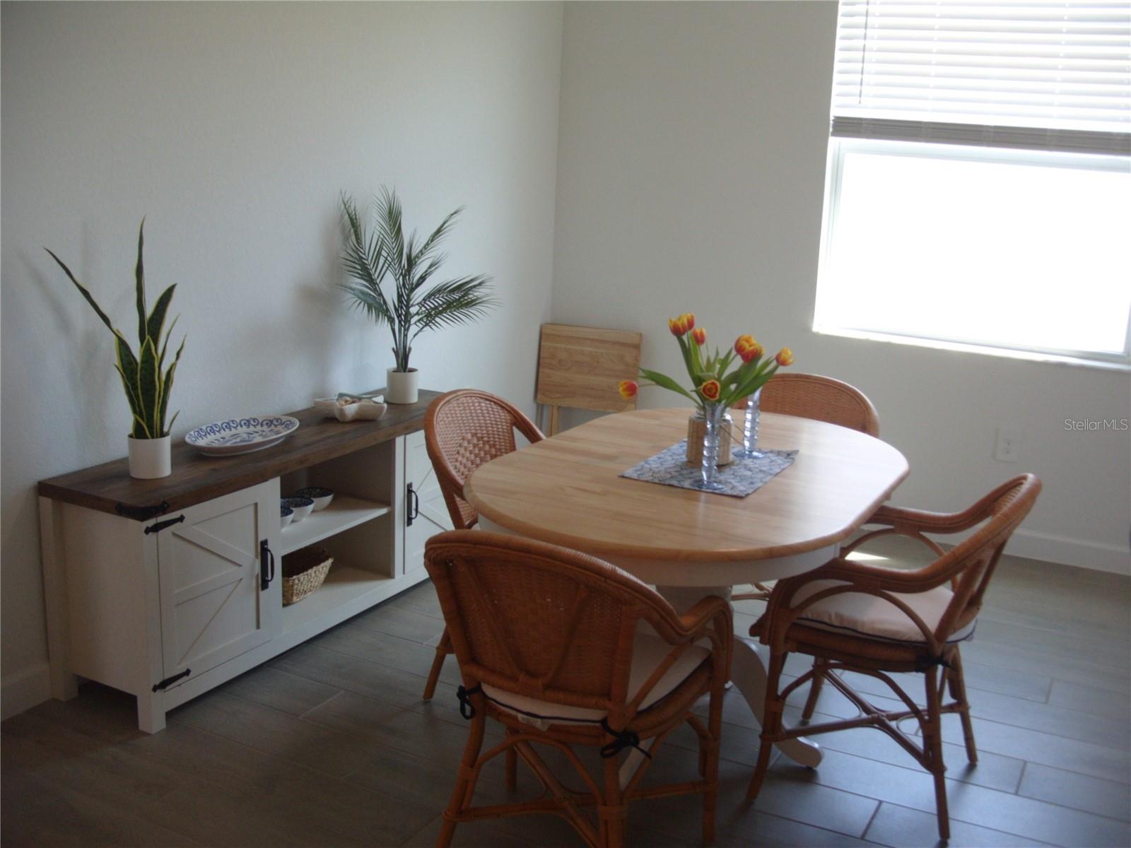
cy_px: 424
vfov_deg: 40.7
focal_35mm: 35
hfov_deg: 52.6
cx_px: 566
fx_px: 1144
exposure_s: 1/60
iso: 100
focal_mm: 7.8
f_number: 2.8
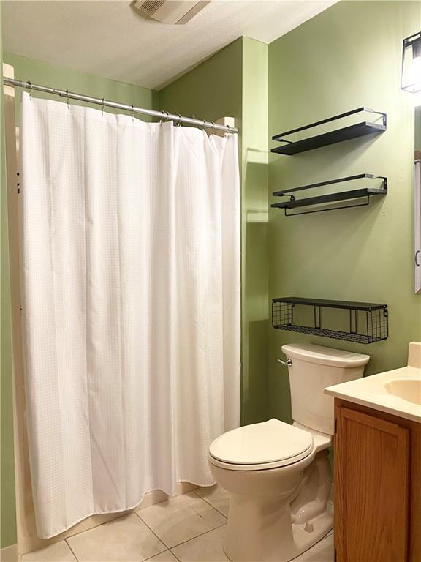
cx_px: 210
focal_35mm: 26
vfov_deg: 67.3
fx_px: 422
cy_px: 281
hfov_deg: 53.1
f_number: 1.8
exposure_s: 1/60
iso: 125
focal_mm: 4.25
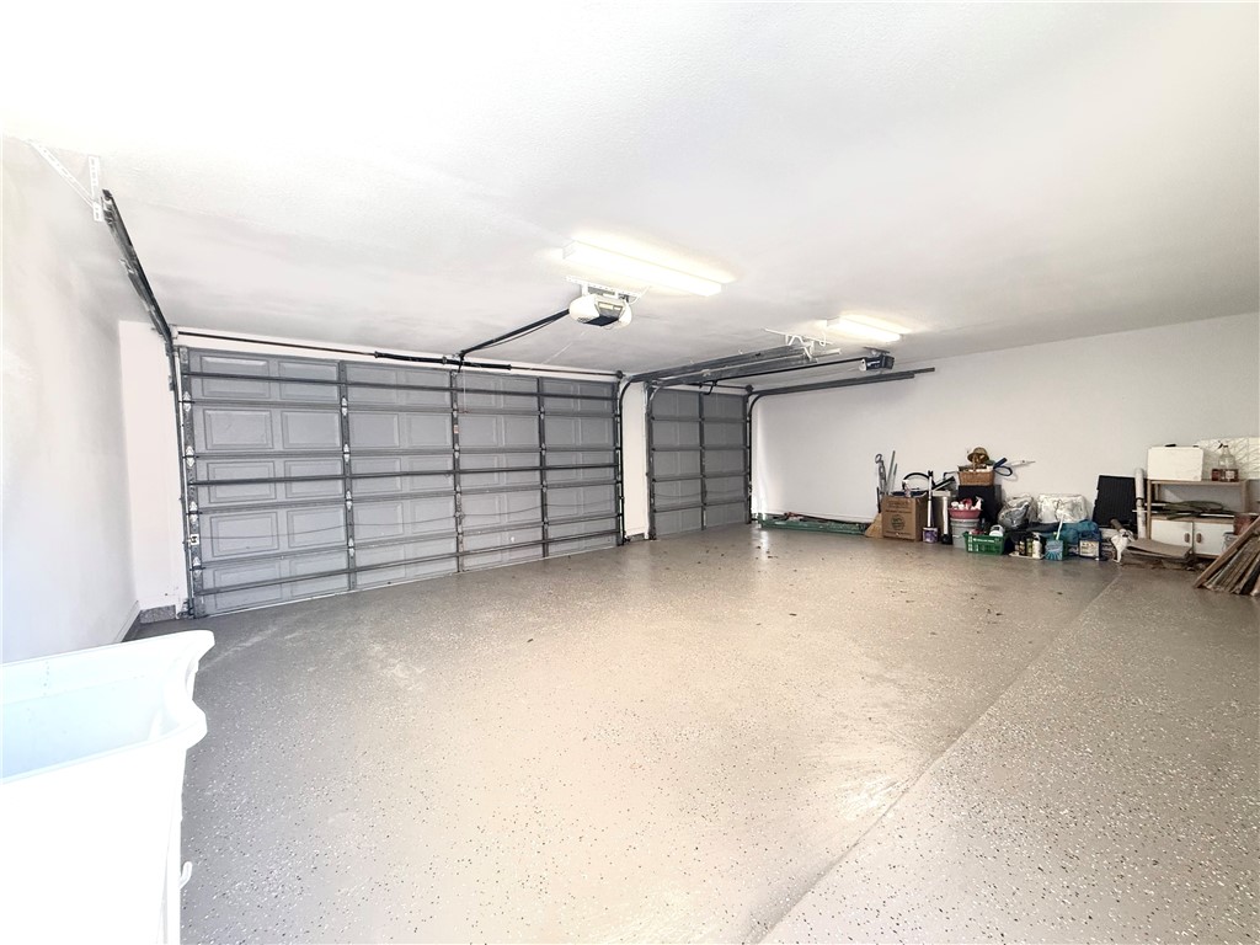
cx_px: 630
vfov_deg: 85.7
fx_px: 510
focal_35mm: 14
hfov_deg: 102.1
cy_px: 472
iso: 320
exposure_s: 1/120
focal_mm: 2.22
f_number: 2.2
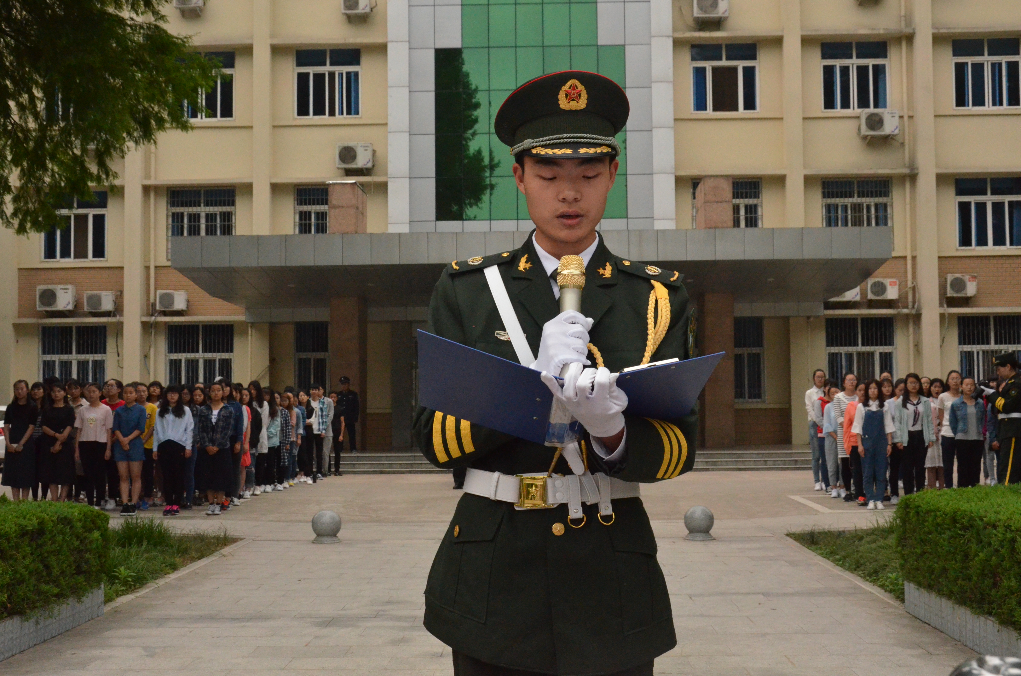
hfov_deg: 46.5
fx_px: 1189
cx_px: 510
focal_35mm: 42
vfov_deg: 31.8
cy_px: 338
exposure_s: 1/500
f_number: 9
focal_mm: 28
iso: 4000
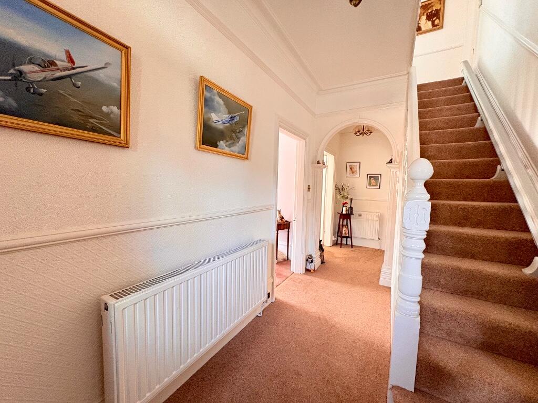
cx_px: 269
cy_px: 202
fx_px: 218
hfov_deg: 102.1
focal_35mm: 14
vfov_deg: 85.7
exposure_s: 1/60
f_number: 2.2
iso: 640
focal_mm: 2.22
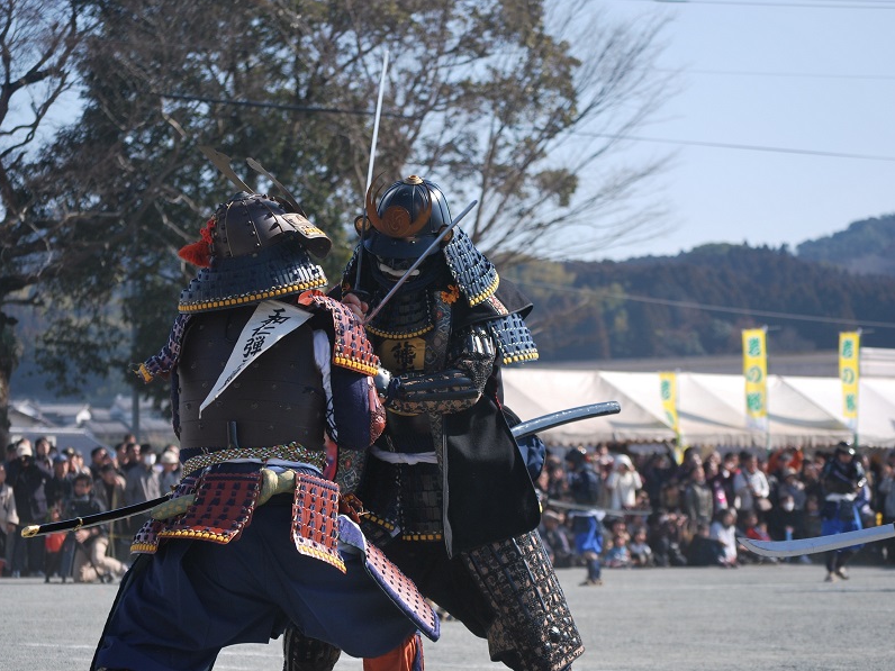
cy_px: 334
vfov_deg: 13.3
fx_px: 2870
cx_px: 418
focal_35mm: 111
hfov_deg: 17.7
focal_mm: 68
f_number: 5.6
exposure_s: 1/500
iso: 100
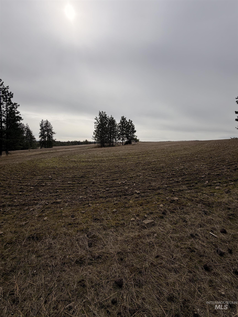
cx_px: 119
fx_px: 128
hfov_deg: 85.7
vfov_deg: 102.1
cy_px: 158
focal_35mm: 14
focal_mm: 2.22
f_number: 2.2
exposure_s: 1/1572
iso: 20
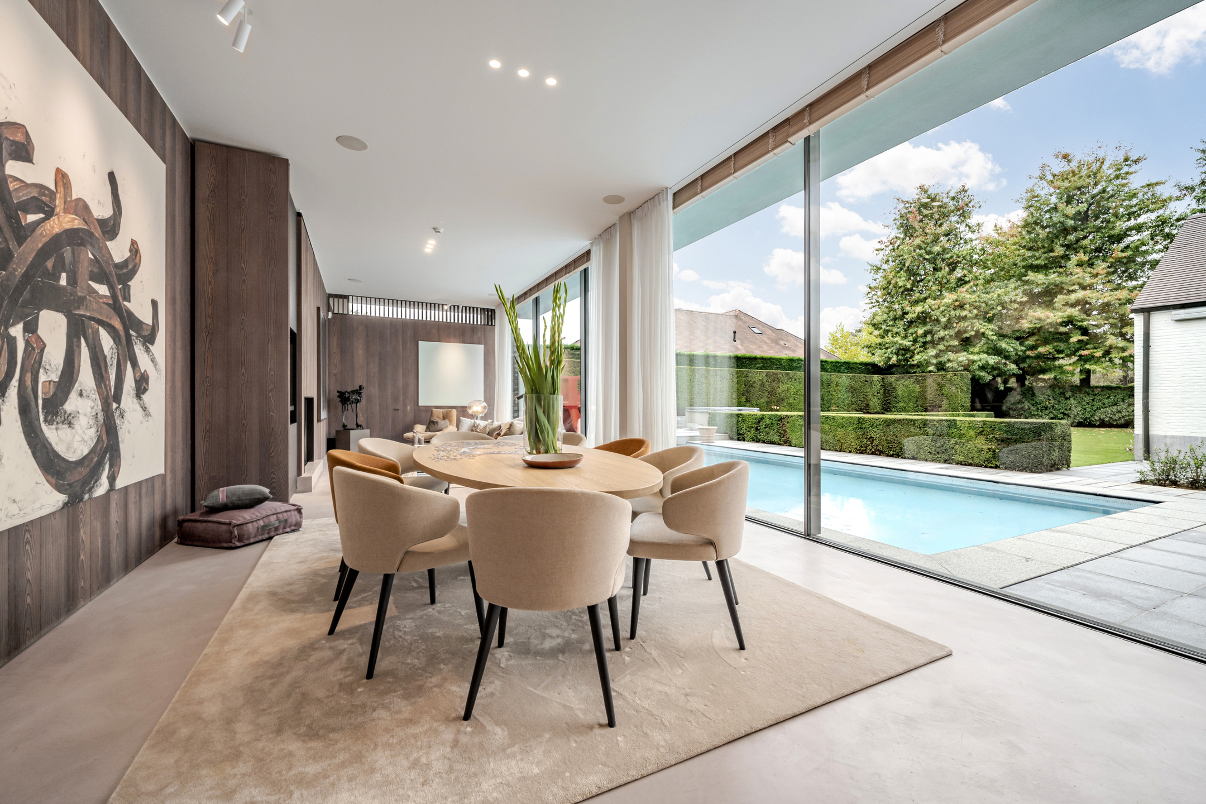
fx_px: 469
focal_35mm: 14
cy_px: 402
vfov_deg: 81.2
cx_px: 603
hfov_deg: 104.3
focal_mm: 14
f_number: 11
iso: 250
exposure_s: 1/25
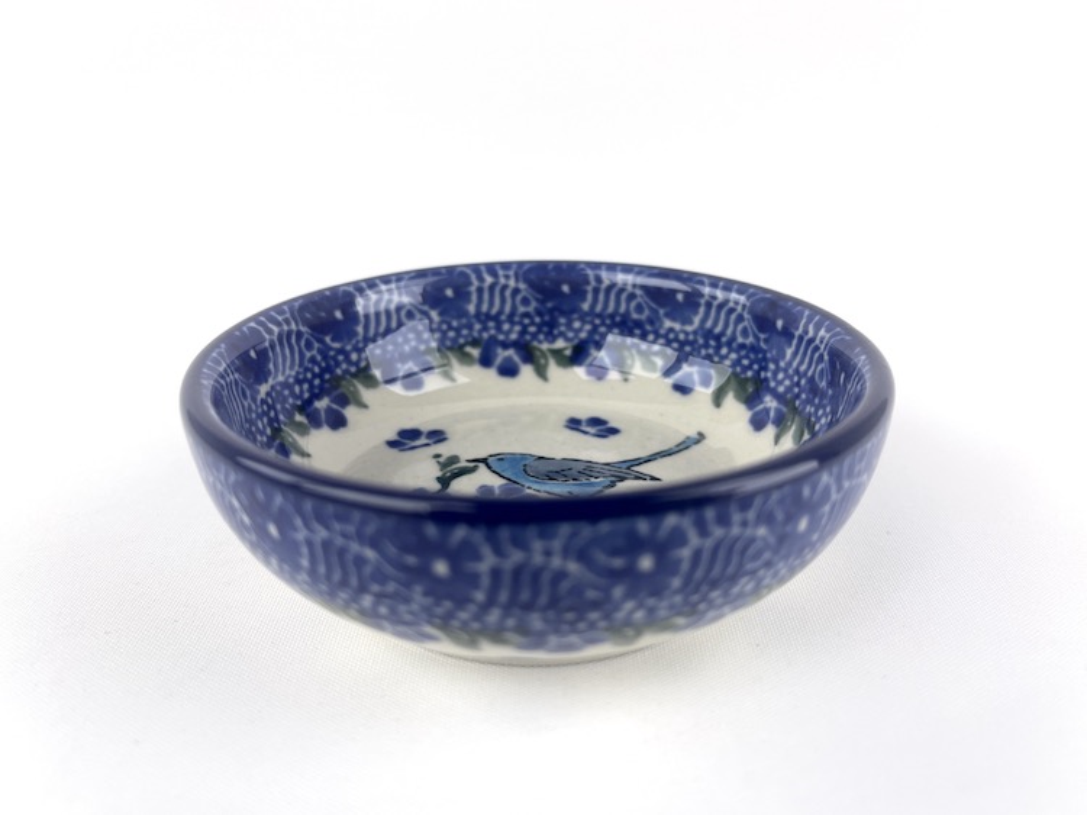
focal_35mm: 26
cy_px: 408
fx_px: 816
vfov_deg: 53.0
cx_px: 544
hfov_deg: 67.3
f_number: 1.6
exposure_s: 1/104
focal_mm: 5.1
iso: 32
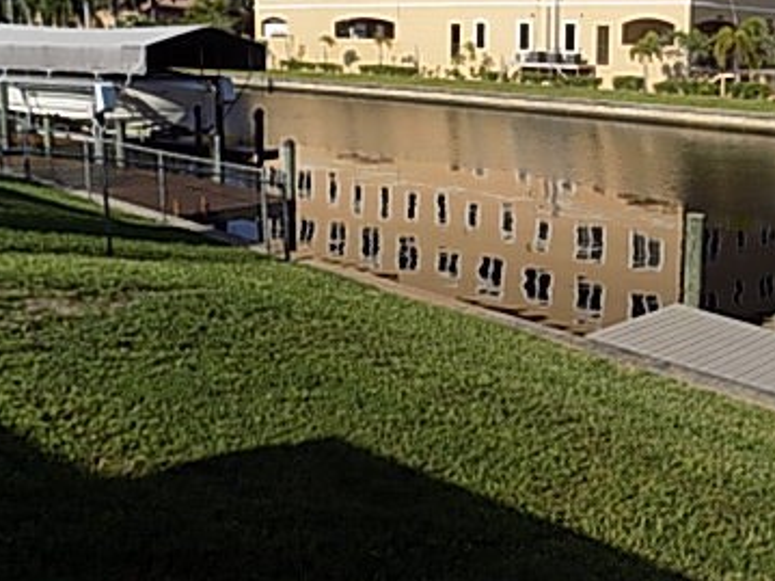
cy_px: 168
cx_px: 622
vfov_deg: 34.6
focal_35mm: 41
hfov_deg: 43.6
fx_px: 918
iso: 80
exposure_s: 1/160
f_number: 9.9
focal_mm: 4
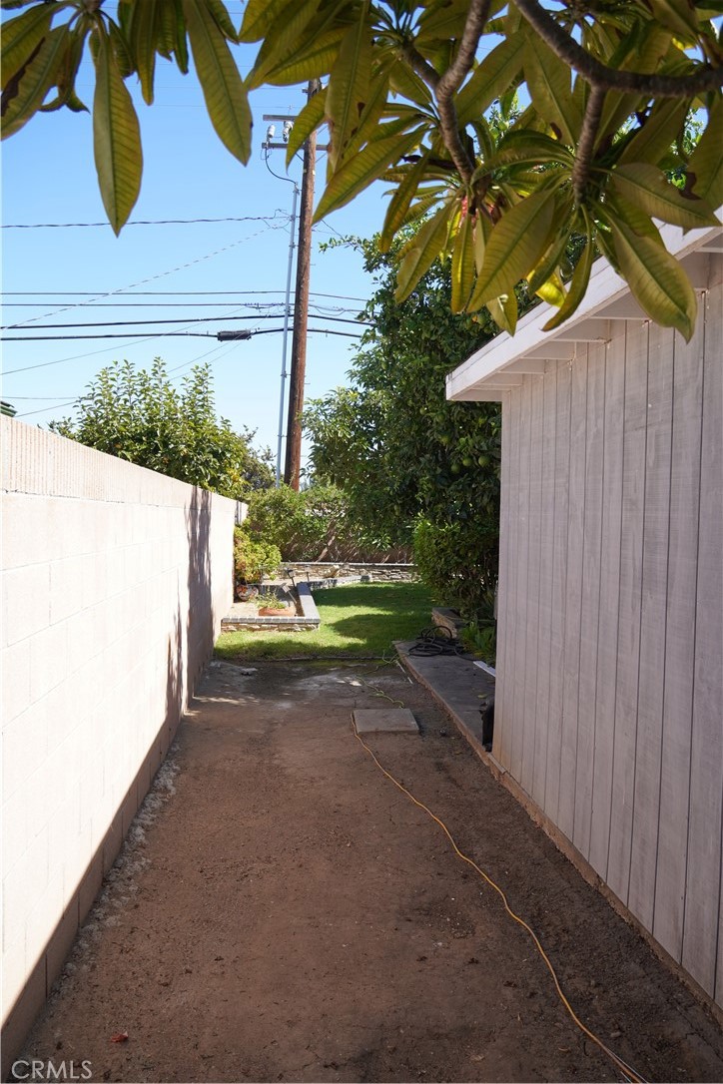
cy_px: 542
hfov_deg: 47.9
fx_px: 813
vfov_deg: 67.4
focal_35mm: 27
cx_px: 362
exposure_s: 1/320
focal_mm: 18
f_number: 4.5
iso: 100
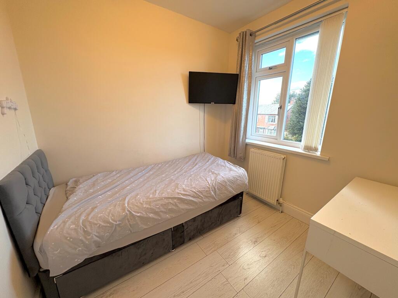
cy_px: 149
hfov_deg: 102.1
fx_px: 161
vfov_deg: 85.7
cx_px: 199
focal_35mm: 14
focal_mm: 2.22
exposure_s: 1/100
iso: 80
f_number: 2.2
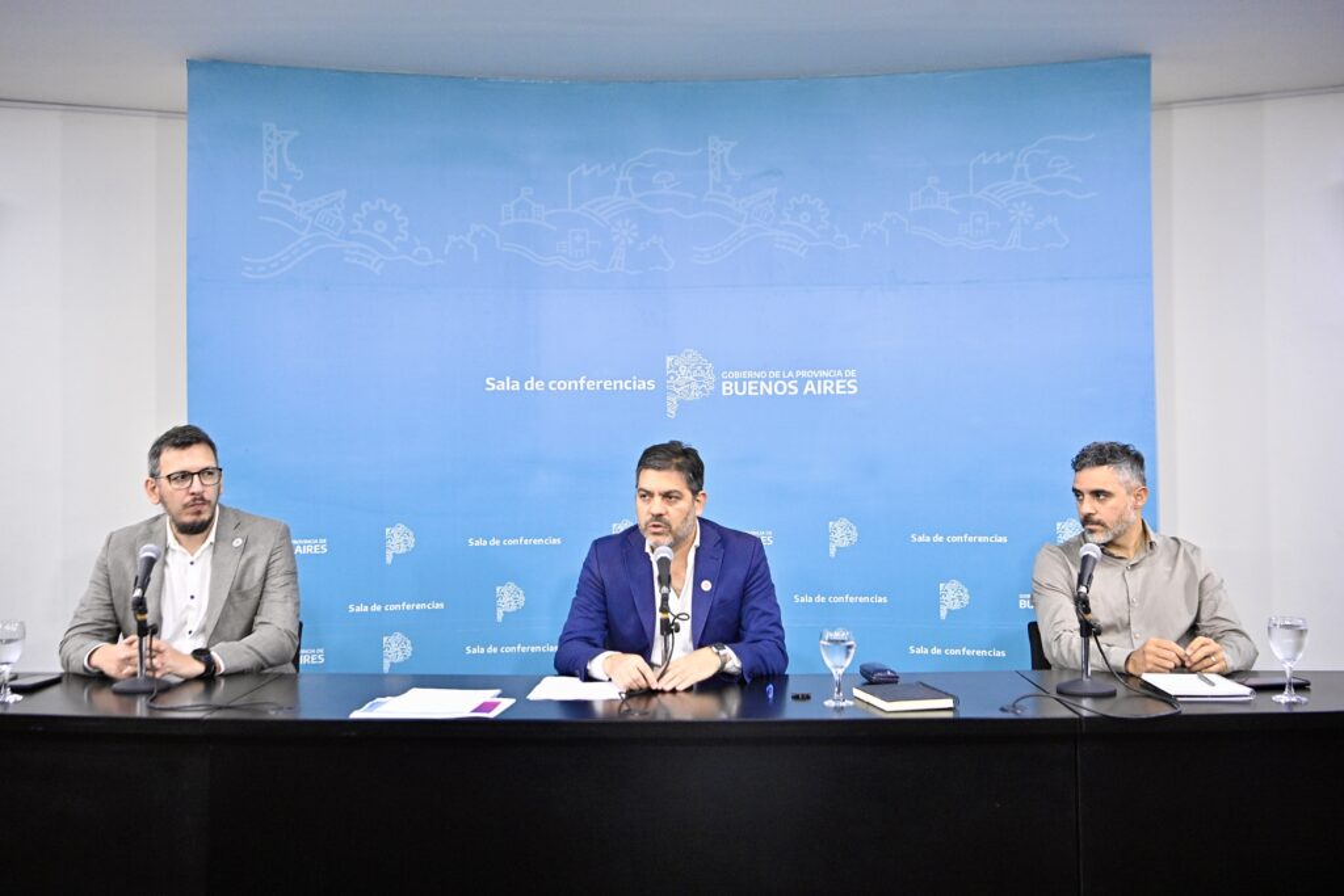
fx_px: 1269
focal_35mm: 34
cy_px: 448
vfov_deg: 38.9
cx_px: 672
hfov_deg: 55.8
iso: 4000
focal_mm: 34
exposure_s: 1/400
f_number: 3.5
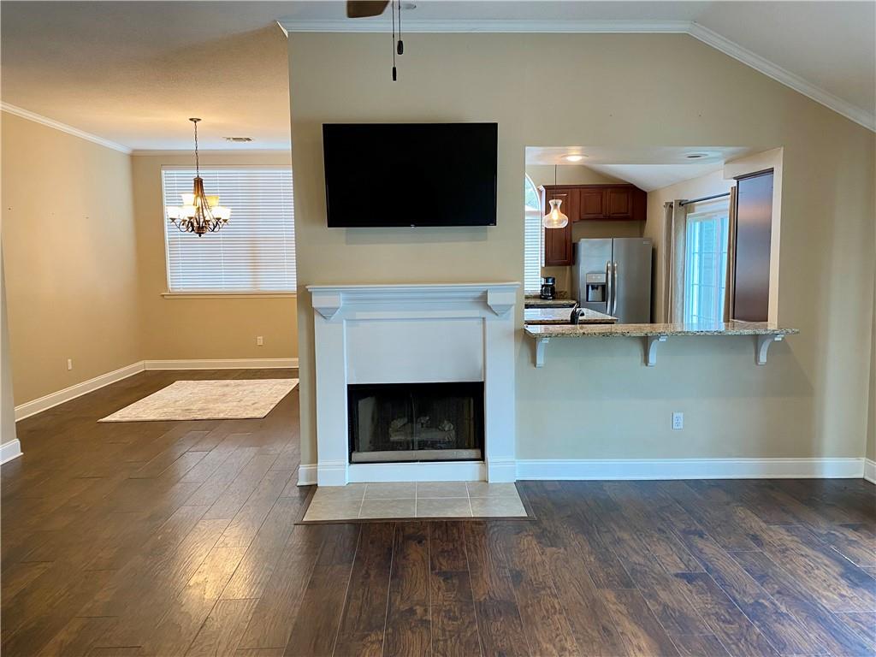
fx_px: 658
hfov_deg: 67.3
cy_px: 328
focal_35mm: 26
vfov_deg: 53.1
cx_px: 438
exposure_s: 1/60
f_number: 1.8
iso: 100
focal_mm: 4.25
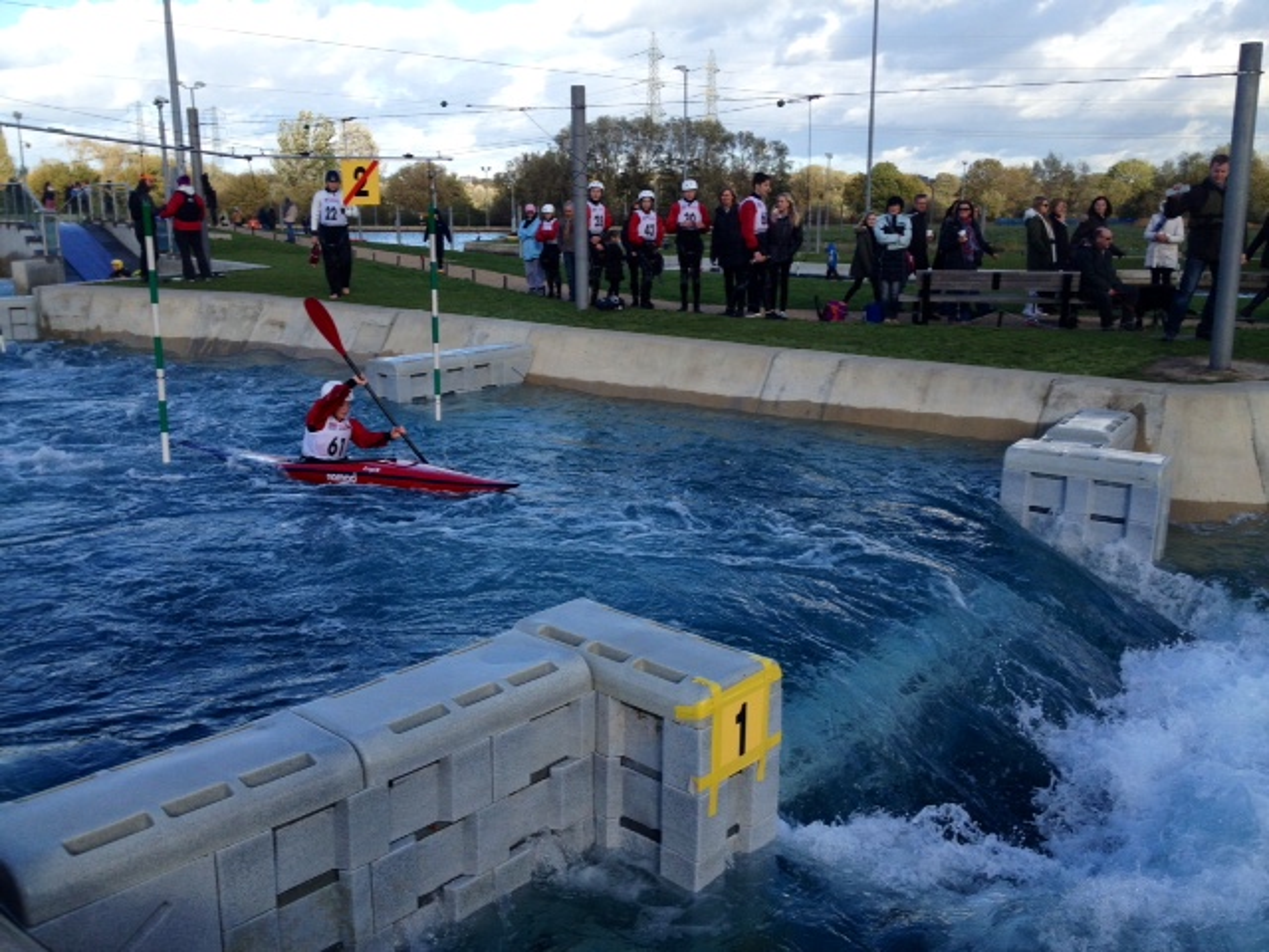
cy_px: 476
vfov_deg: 40.7
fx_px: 1283
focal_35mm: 35
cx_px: 634
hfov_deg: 52.6
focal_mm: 4.28
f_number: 2.4
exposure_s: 1/800
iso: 50
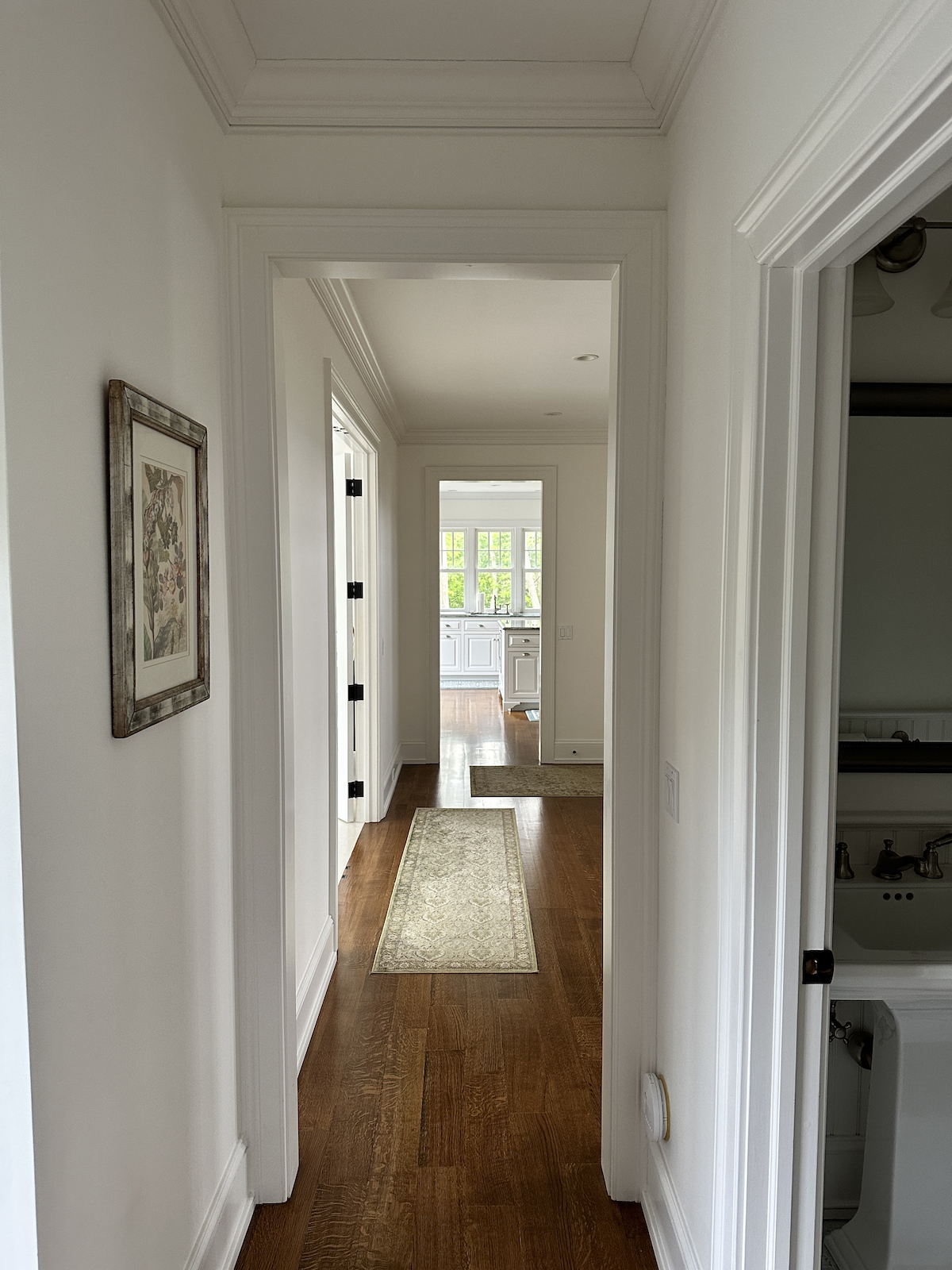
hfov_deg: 56.8
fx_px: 880
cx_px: 476
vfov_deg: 71.6
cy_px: 635
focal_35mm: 24
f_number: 1.78
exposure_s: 1/121
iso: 200
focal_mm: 6.86
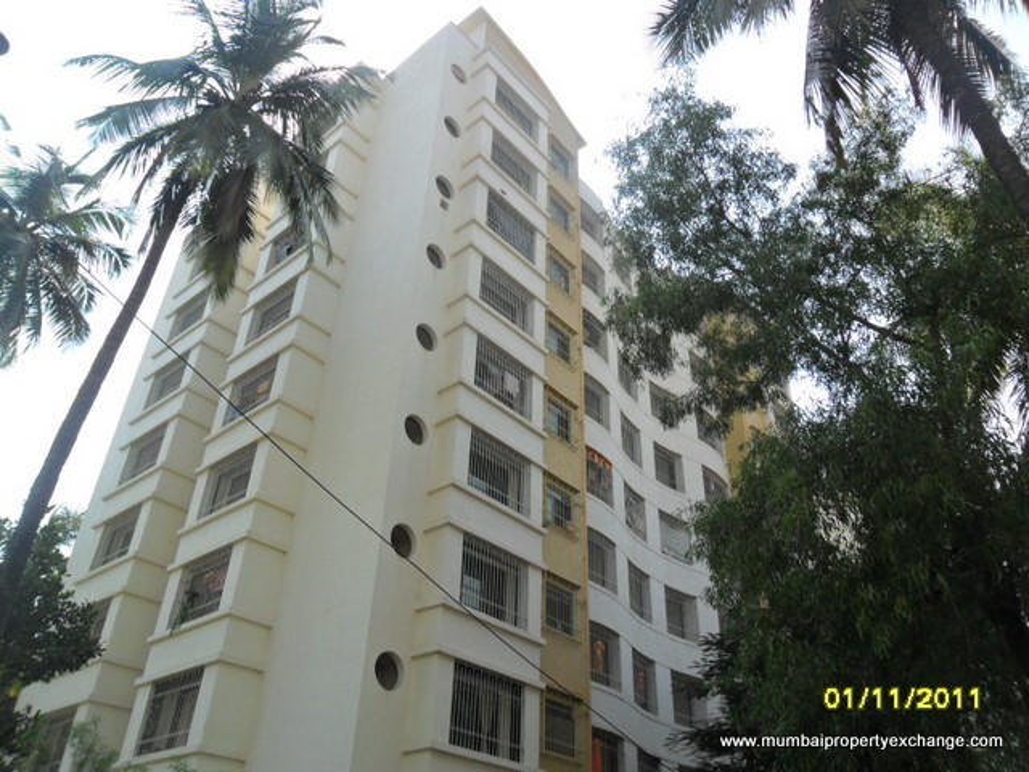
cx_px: 514
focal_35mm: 27
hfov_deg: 65.3
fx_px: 803
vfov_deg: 51.4
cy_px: 386
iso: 100
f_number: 3.5
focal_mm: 4.9
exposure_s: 1/750
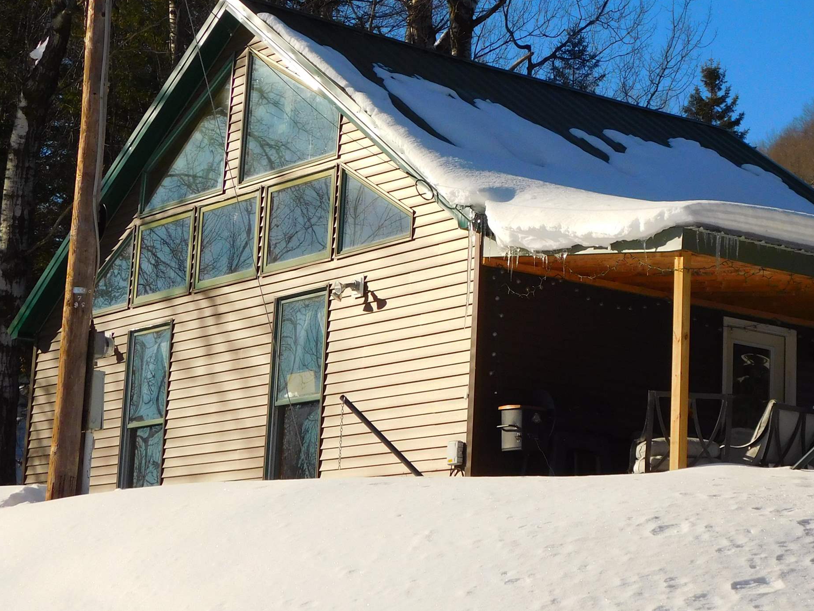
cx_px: 561
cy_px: 214
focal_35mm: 85
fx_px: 1999
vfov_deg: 17.3
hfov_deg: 22.9
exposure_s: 1/500
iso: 125
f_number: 7.6
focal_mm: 9
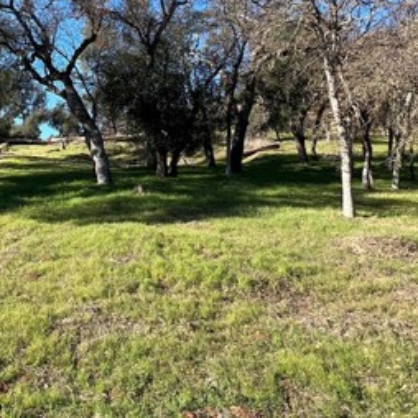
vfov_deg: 53.9
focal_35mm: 29
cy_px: 123
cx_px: 110
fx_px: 396
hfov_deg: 53.4
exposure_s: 1/501
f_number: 1.8
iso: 32
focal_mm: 1.57
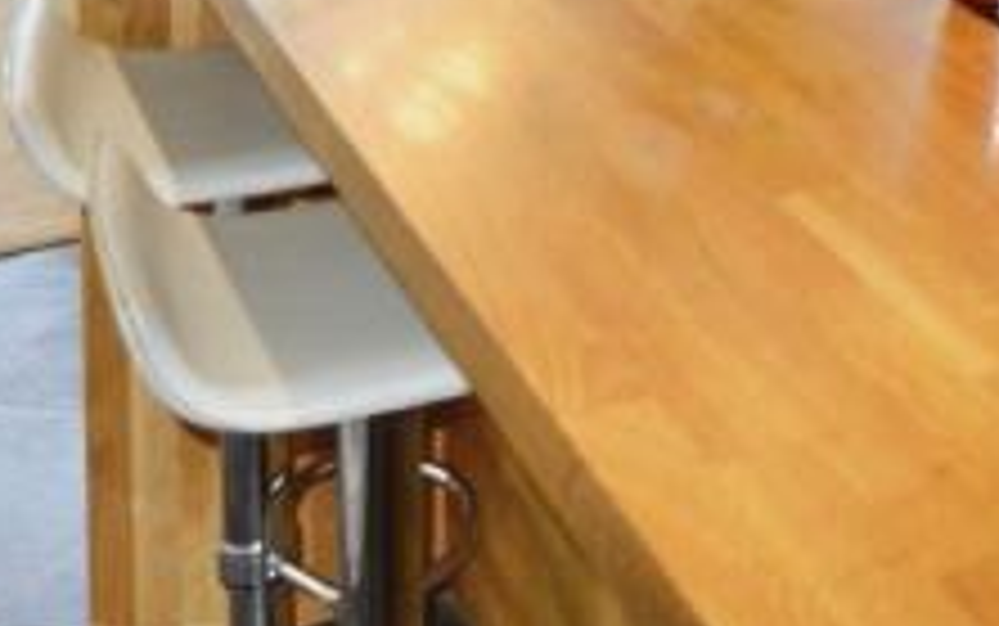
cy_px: -480
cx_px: 1485
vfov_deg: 14.3
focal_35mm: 81
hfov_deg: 21.5
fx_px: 2211
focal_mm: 11.5
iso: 400
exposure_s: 1/60
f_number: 3.2
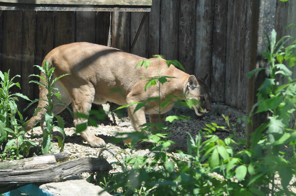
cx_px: 148
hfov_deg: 11.2
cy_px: 98
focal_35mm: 183
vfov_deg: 7.5
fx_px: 1503
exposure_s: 1/200
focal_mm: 122
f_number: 7.1
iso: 200
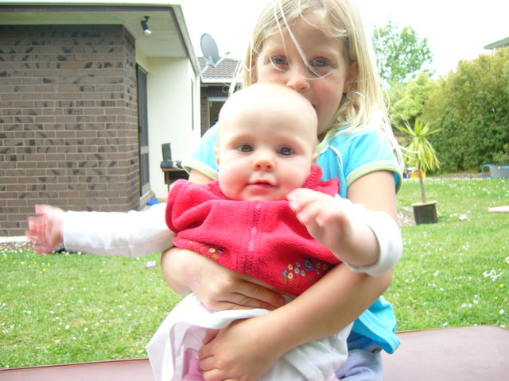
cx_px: 254
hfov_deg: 52.6
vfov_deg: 40.7
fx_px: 515
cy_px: 190
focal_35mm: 35
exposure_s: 1/50
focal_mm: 5.8
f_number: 2.8
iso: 50
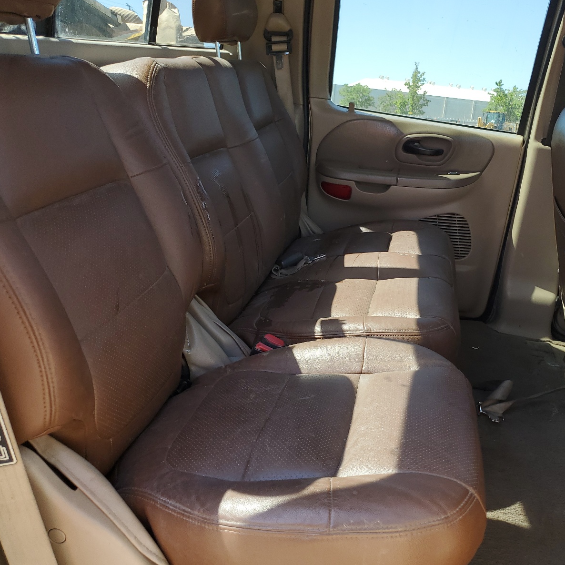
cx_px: 362
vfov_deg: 52.5
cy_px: 281
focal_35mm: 31
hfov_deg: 51.8
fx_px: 572
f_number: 1.5
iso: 50
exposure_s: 1/238
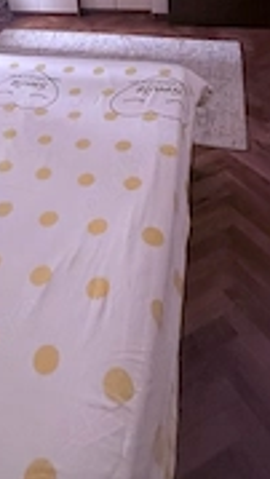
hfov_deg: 32.3
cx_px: 8
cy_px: -24
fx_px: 432
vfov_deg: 46.1
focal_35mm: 34
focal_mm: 2.22
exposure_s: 1/99
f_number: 2.2
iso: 320
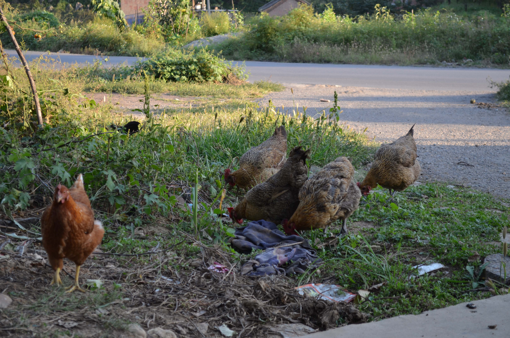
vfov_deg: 17.4
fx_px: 1103
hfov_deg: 26.0
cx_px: 255
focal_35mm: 78
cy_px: 169
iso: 200
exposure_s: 1/100
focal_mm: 52
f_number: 5.6
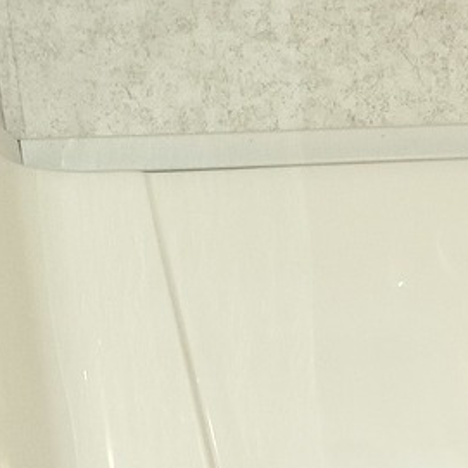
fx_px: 1239
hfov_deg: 19.9
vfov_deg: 18.9
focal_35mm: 81
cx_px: 584
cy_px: 694
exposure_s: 1/60
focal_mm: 5.4
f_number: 1.8
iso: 64
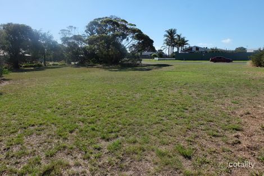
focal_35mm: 24
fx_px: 176
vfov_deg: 53.1
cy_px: 88
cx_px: 132
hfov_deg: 73.8
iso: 400
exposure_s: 1/400
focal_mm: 16
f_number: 10
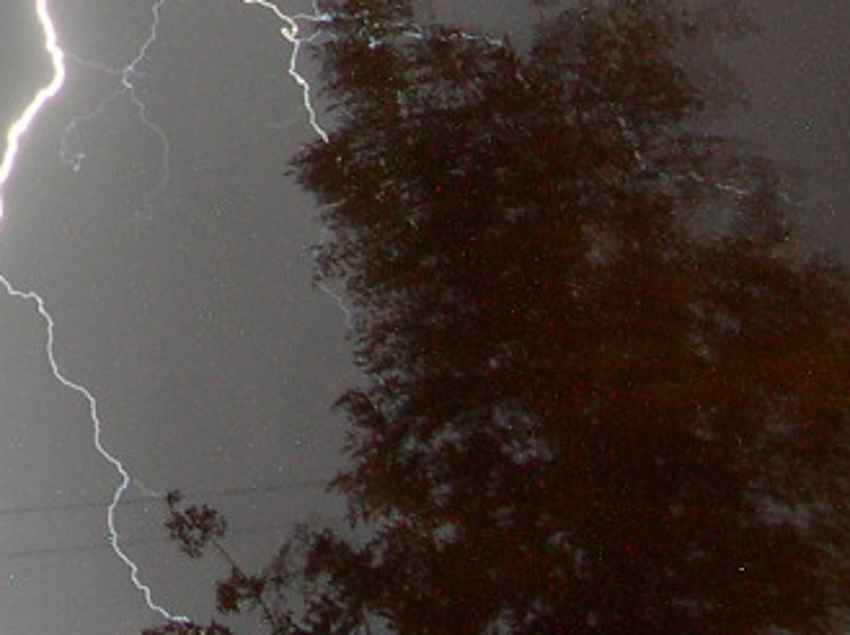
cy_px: -379
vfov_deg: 9.7
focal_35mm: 148
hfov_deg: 12.1
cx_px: -778
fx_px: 3630
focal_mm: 8
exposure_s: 8
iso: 100
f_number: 7.6
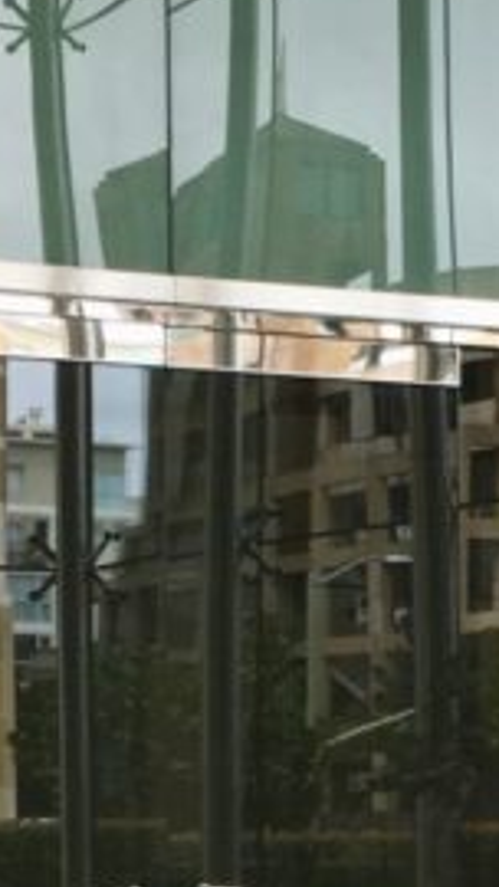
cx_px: 361
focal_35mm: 120
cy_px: 1002
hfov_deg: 10.1
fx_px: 2821
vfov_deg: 17.2
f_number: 2.2
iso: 25
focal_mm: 4.15
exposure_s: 1/155
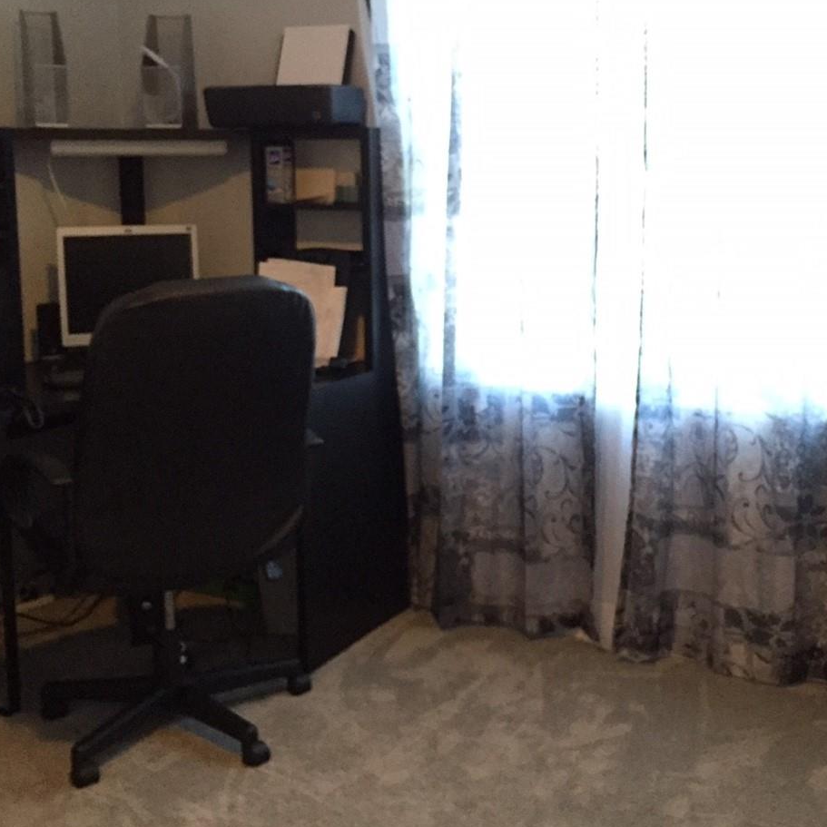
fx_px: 1216
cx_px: 529
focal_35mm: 45
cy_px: 316
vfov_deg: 37.4
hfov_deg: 37.3
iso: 250
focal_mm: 4.15
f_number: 2.2
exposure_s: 1/24
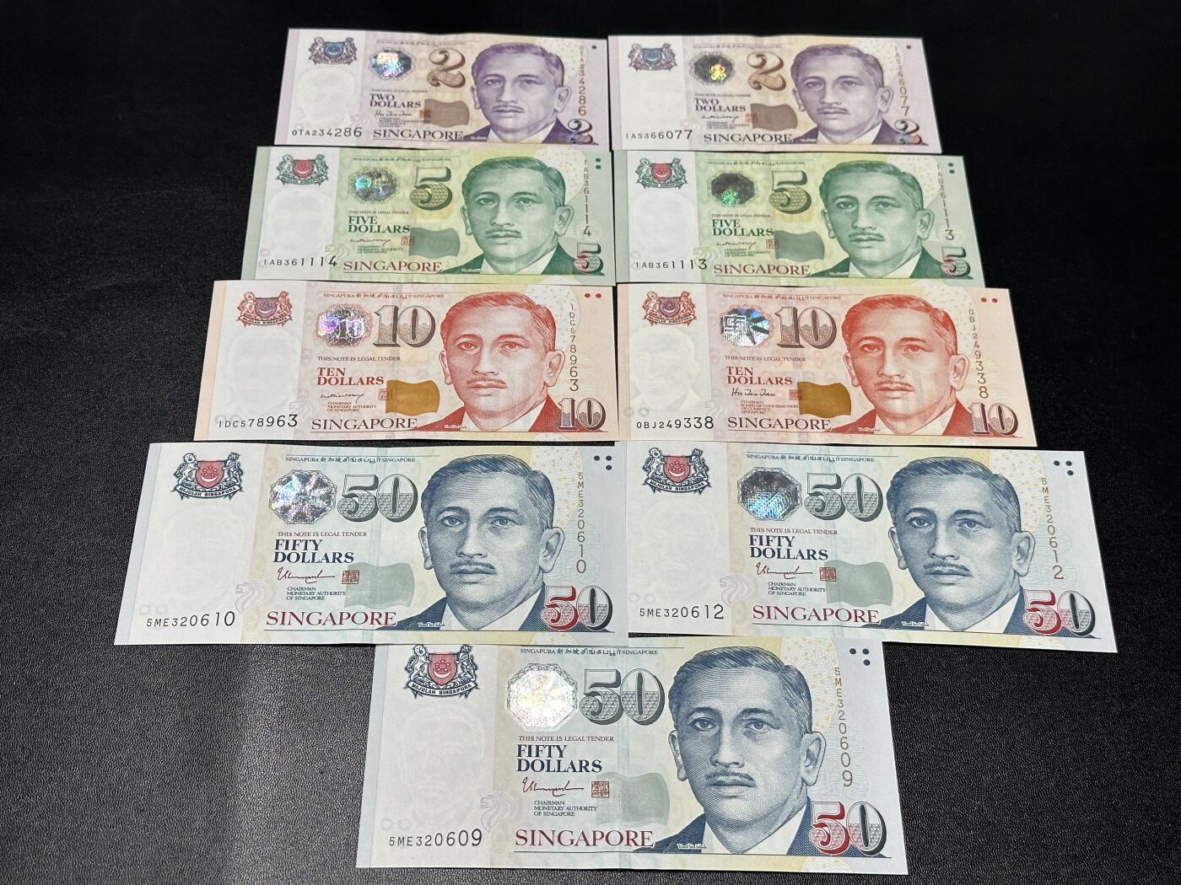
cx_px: 590
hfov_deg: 39.7
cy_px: 442
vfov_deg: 30.3
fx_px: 1638
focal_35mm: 48
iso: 64
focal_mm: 6.86
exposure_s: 1/50
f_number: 1.78
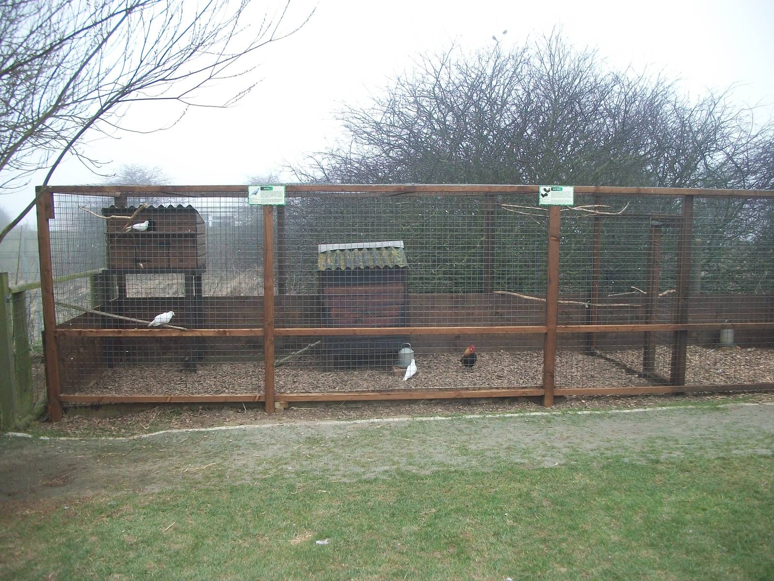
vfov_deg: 44.2
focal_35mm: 32
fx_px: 716
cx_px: 387
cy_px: 290
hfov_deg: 56.8
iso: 80
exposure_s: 1/160
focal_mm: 5.7
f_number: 2.9
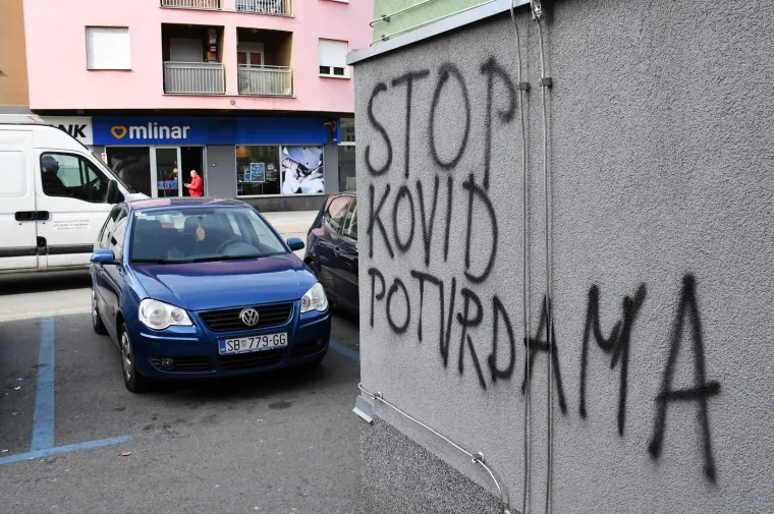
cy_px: 257
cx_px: 387
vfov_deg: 43.5
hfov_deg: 62.0
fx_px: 644
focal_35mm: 30
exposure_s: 1/800
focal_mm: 20
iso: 2500
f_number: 14
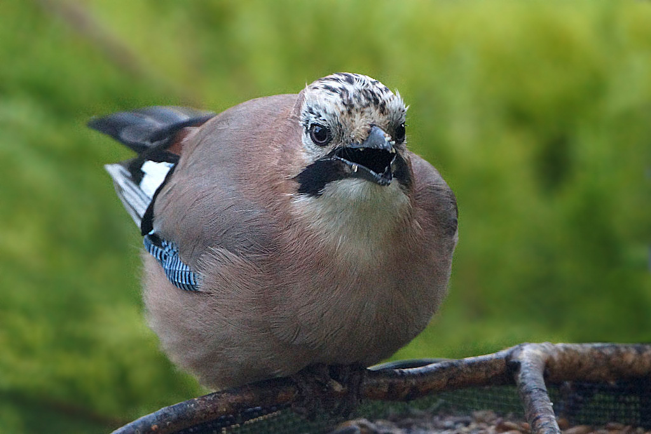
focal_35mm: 600
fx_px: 10851
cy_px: 217
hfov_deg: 3.4
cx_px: 326
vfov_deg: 2.3
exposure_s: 1/400
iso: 1600
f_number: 5.6
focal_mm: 400
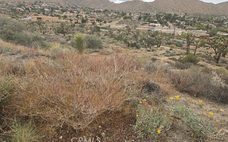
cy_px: 59
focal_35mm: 25
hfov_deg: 72.5
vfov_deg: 49.0
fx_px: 155
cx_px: 111
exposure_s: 1/790
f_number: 1.8
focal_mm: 5.4
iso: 25
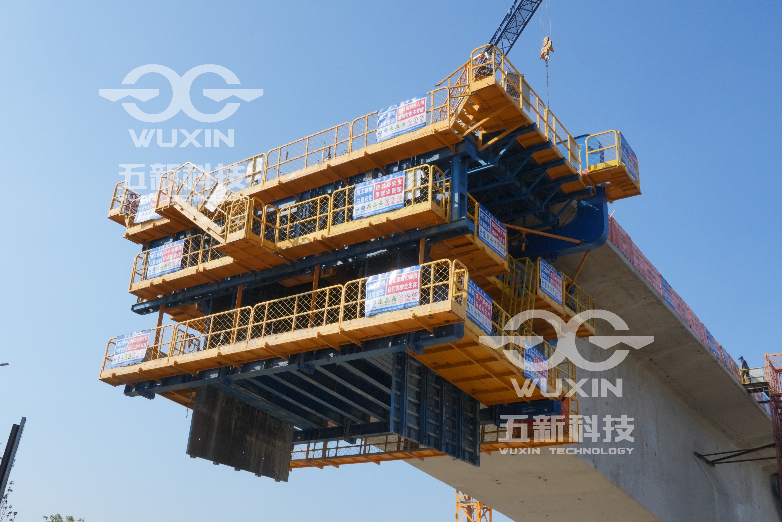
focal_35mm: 36
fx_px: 782
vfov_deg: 36.9
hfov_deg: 53.1
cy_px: 261
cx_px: 391
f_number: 22
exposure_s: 1/250
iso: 800
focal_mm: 24
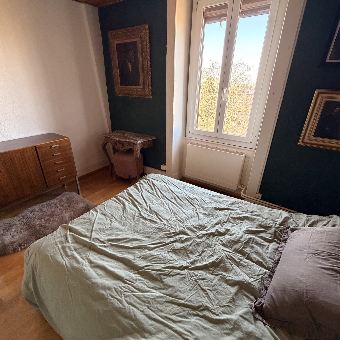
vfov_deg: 84.0
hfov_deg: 84.0
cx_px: 167
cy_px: 171
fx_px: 189
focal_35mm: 17
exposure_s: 1/60
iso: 400
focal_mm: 2.22
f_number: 2.2
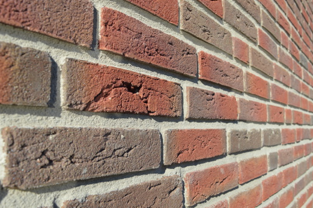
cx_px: 154
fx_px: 330
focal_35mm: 38
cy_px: 96
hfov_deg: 50.7
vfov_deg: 35.0
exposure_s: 1/250
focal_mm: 22
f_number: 8
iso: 100
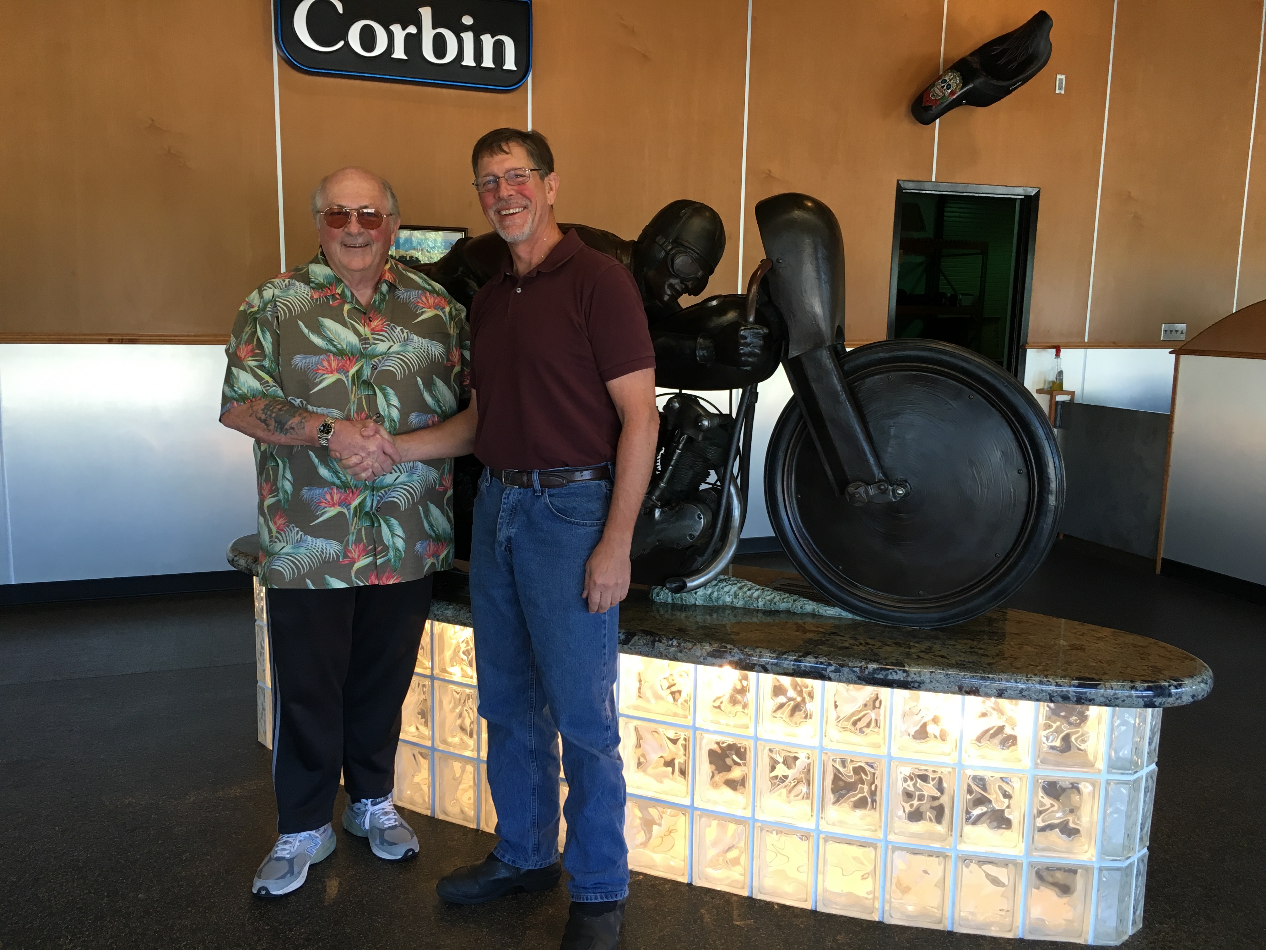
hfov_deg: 61.7
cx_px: 633
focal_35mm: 29
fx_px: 1061
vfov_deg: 48.2
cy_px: 475
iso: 32
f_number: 2.2
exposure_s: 1/30
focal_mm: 4.15
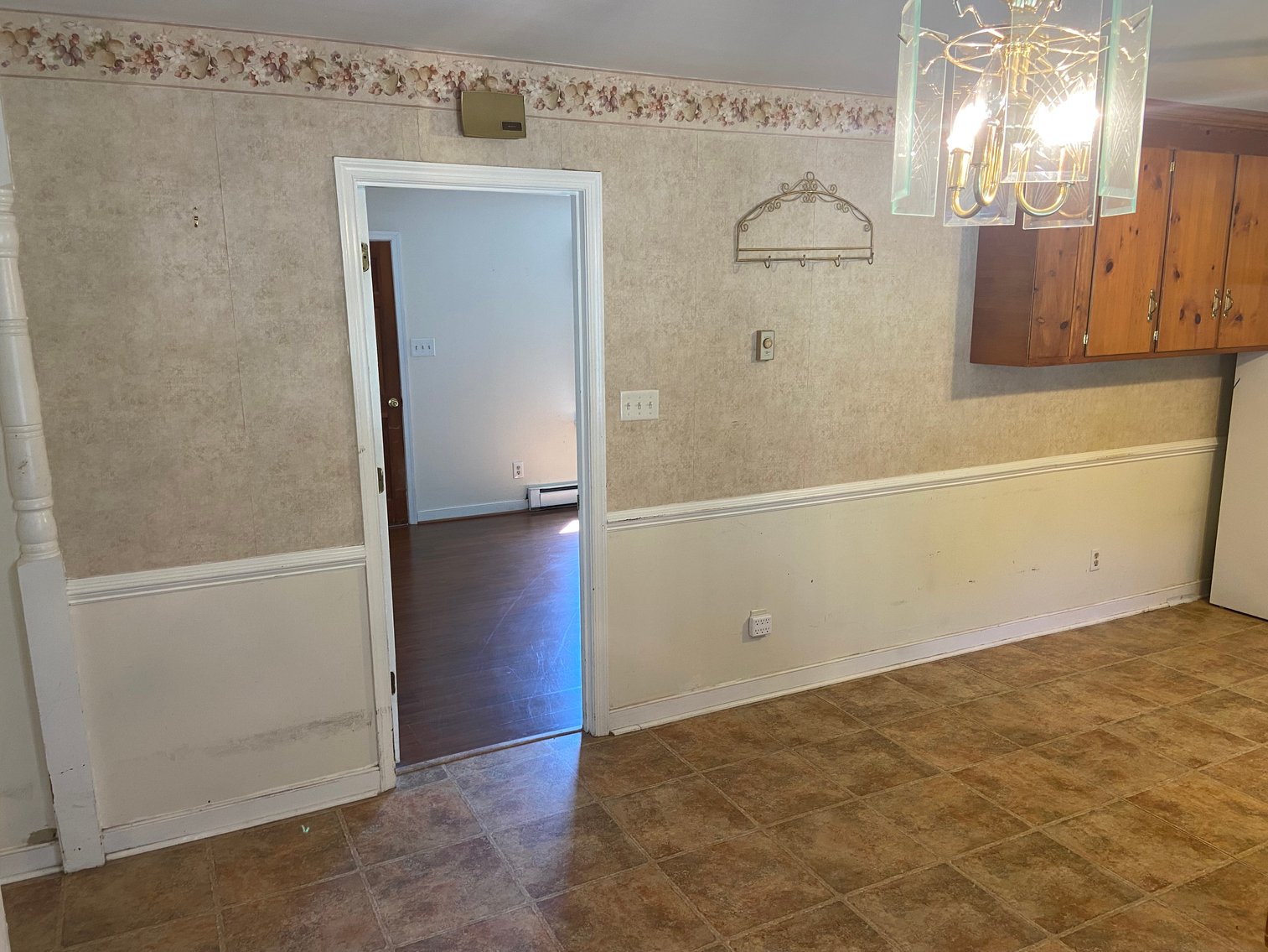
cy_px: 476
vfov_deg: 53.1
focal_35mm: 26
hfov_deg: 67.3
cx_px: 634
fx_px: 952
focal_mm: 4.25
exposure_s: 1/60
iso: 100
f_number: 1.8
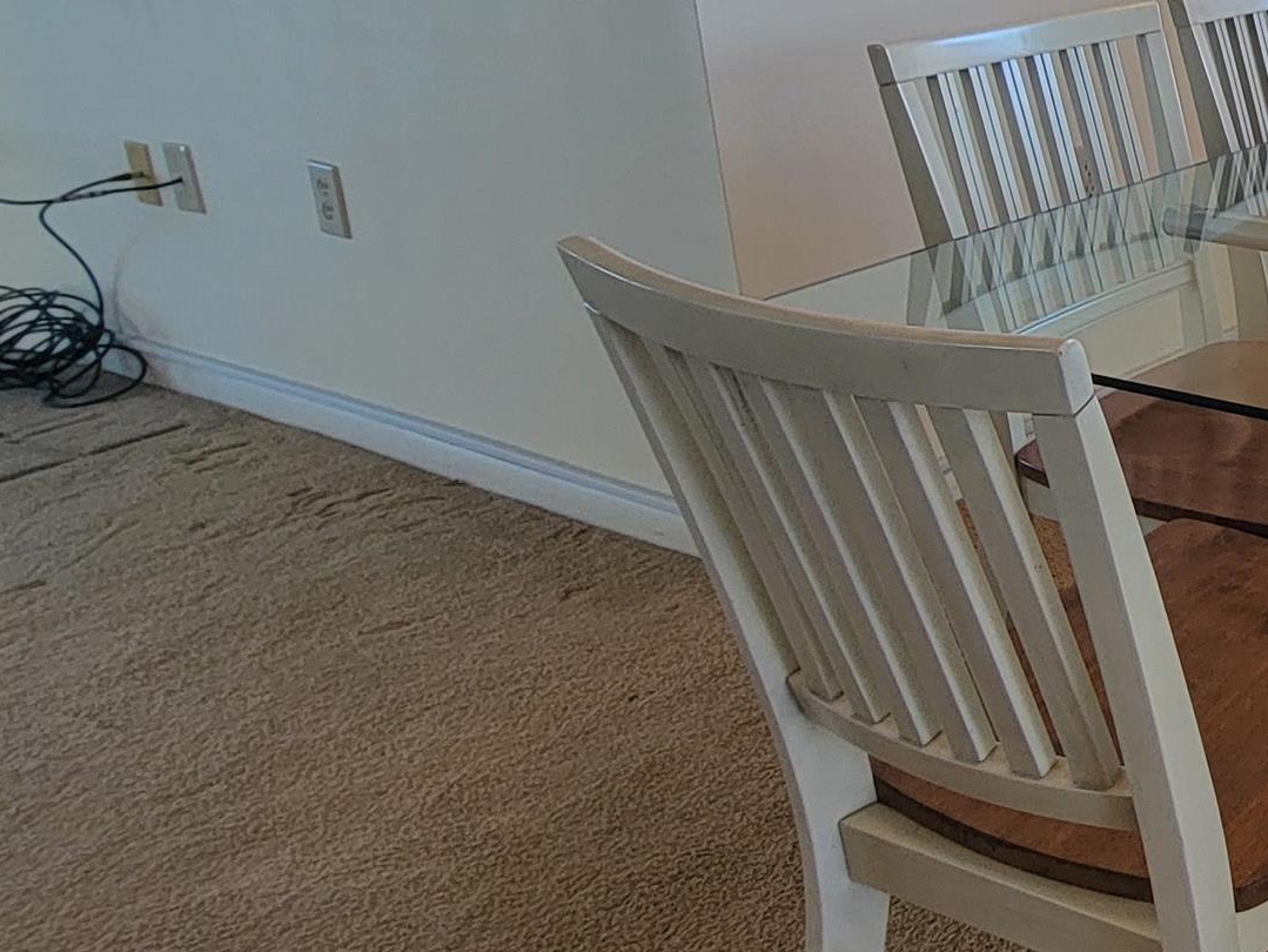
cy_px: 132
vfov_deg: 36.7
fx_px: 1356
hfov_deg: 32.4
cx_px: 1763
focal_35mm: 37
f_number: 2.2
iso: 100
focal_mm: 2.2
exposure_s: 1/120
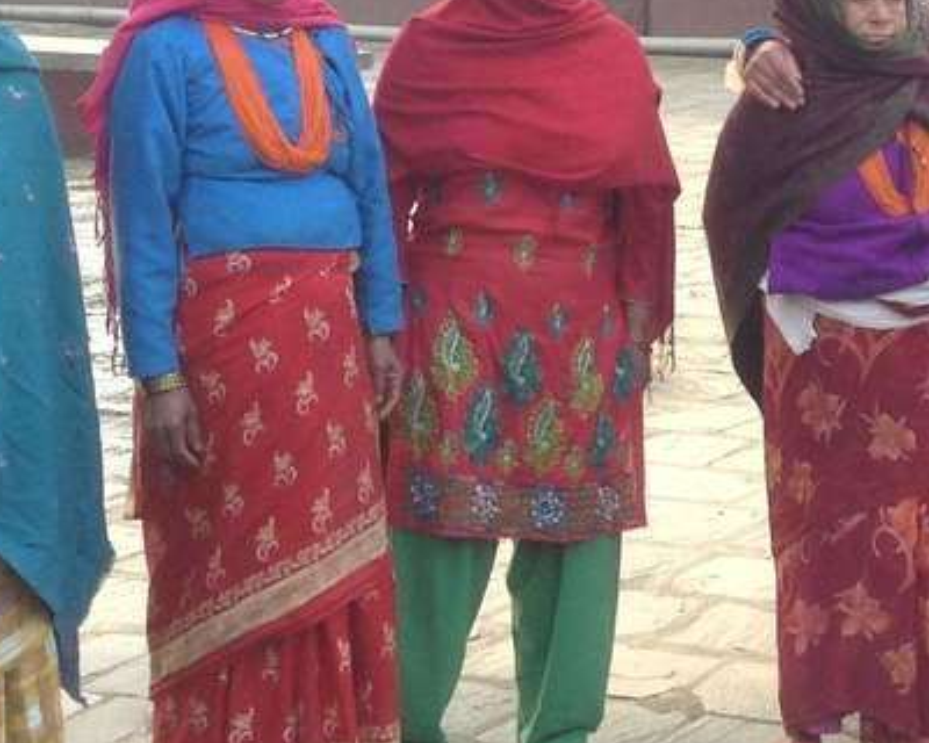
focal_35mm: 103
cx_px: 820
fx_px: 2832
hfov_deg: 18.4
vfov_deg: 14.9
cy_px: 202
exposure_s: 1/120
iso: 40
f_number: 2.4
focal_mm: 3.3
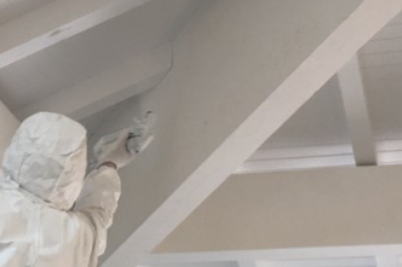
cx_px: 25
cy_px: 91
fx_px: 1217
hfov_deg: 18.4
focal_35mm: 109
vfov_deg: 12.5
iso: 25
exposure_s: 1/50
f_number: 2.2
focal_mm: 4.15
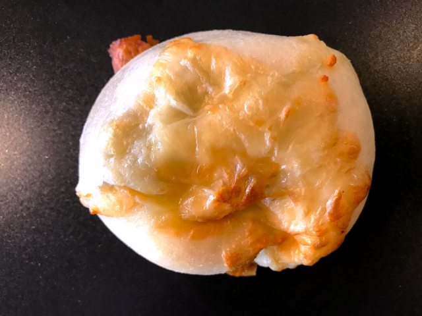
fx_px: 341
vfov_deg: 49.7
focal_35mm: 28
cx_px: 211
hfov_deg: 63.4
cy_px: 158
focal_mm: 3.99
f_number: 1.8
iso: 40
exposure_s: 1/20
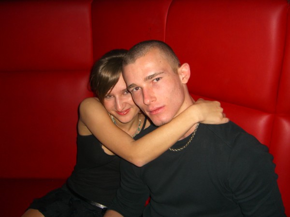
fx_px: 318
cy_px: 108
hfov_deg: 49.0
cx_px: 145
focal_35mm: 38
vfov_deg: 37.7
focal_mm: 7.9
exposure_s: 1/60
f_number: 2.8
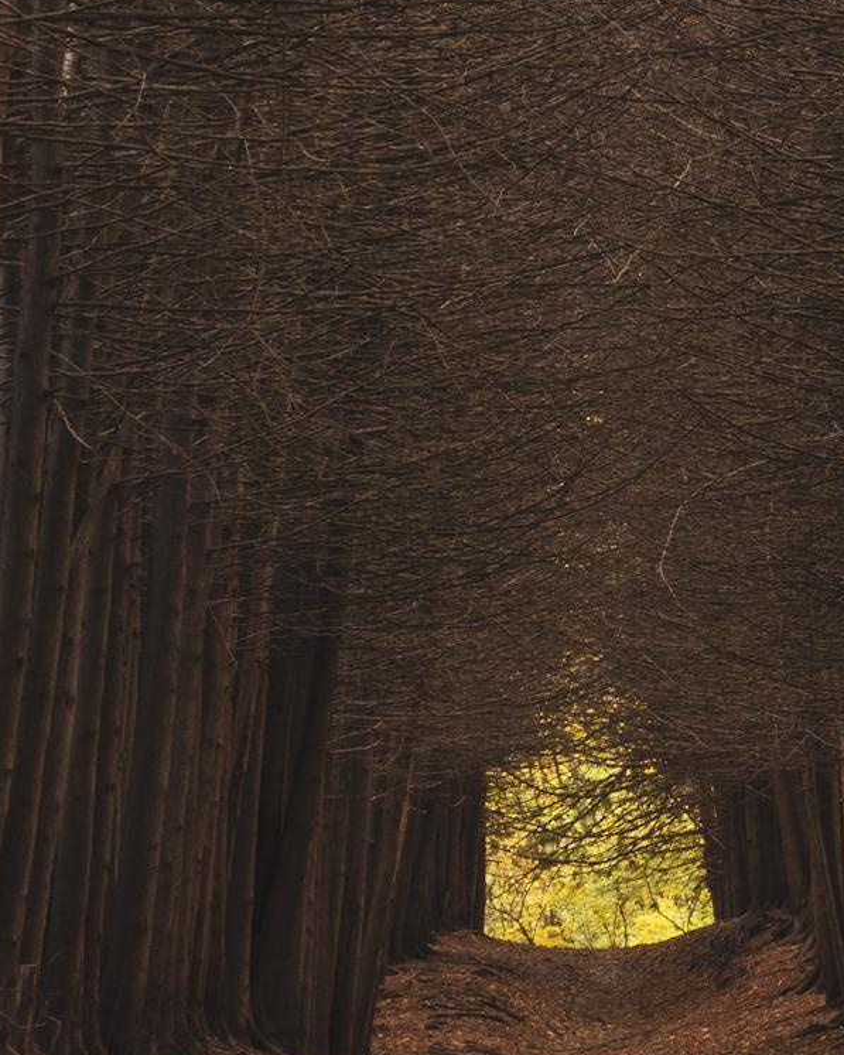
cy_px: 538
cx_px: 622
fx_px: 8366
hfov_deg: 5.8
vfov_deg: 7.2
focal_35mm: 268
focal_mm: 38.04
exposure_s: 1/25
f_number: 5
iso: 250
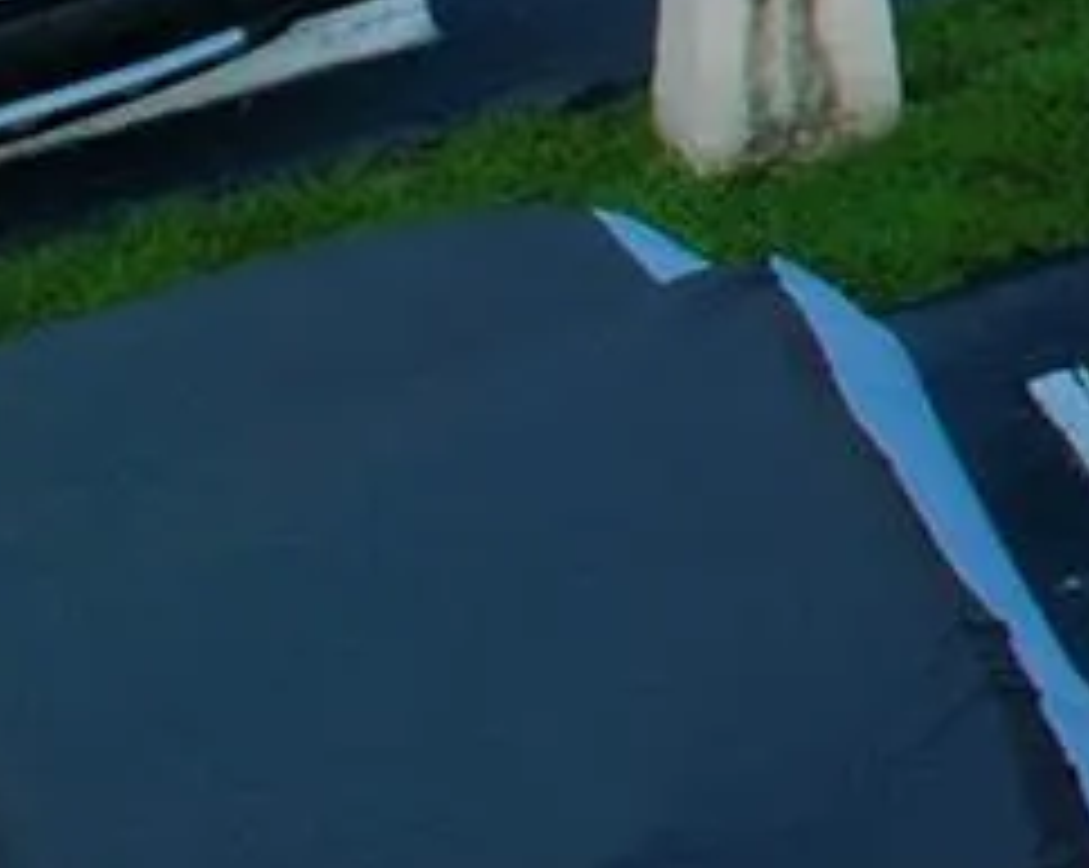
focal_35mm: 175
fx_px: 5633
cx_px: 4518
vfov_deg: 7.3
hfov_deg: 7.4
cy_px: -2121
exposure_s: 1/320
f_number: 2.8
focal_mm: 8.38
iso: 100
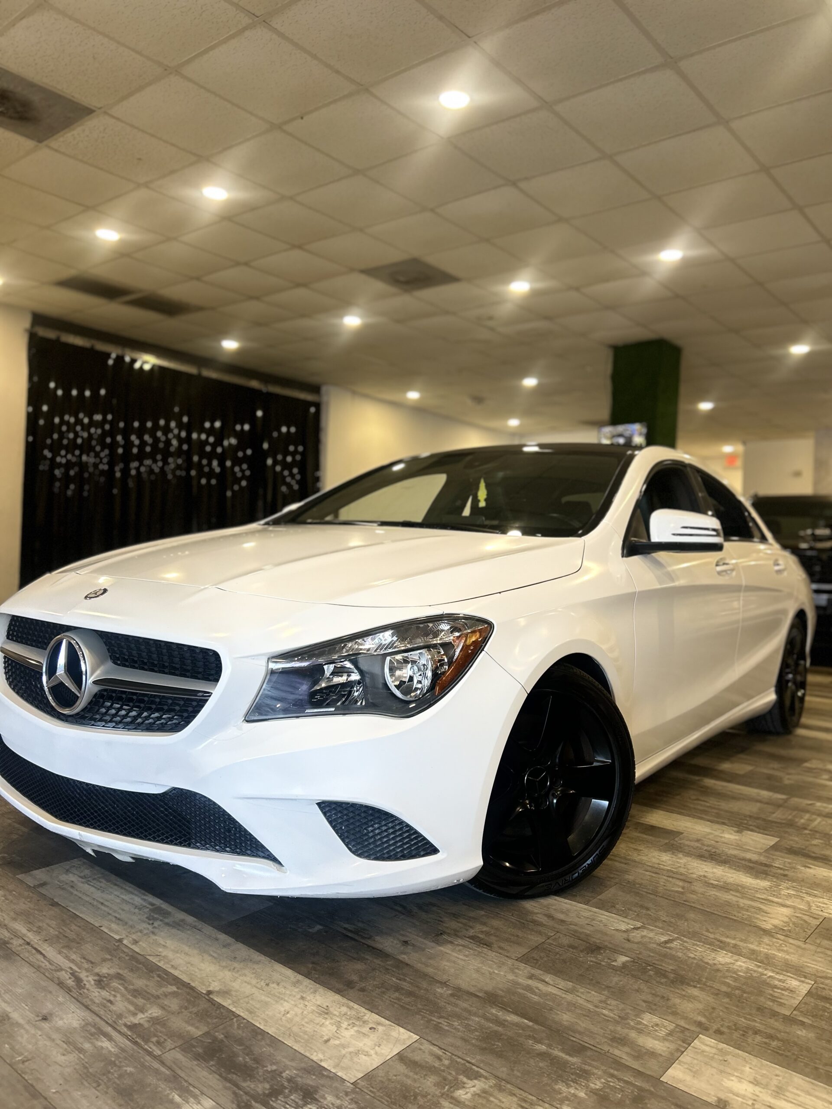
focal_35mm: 26
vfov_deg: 67.3
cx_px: 416
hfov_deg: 53.1
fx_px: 833
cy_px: 554
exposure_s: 1/120
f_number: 1.5
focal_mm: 5.7
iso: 100
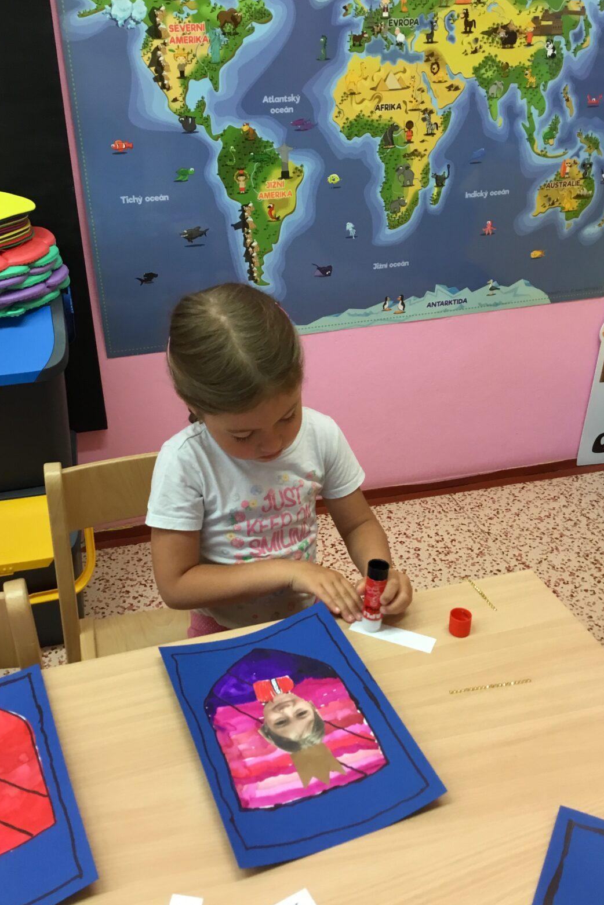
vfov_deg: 57.2
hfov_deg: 40.0
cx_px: 297
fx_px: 830
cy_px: 444
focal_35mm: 33
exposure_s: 1/33
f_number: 2.4
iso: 100
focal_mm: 3.3
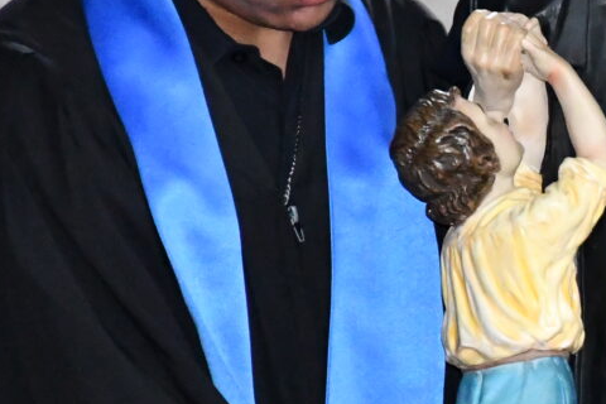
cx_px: 861
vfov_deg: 2.5
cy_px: 317
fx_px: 9089
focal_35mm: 540
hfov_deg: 3.8
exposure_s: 1/60
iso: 6400
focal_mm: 90
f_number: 5.3
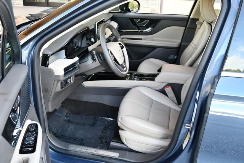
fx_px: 244
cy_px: 82
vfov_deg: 36.9
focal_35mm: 36
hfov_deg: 53.1
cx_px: 122
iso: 800
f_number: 3.5
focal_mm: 18
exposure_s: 1/200
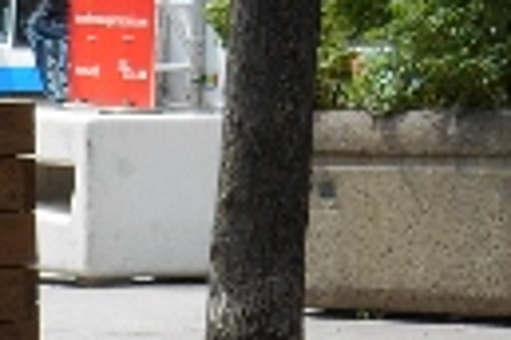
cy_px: 415
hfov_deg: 4.9
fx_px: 5933
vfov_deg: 3.3
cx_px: -24
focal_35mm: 418
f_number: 4.7
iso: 110
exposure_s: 1/250
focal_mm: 14.3
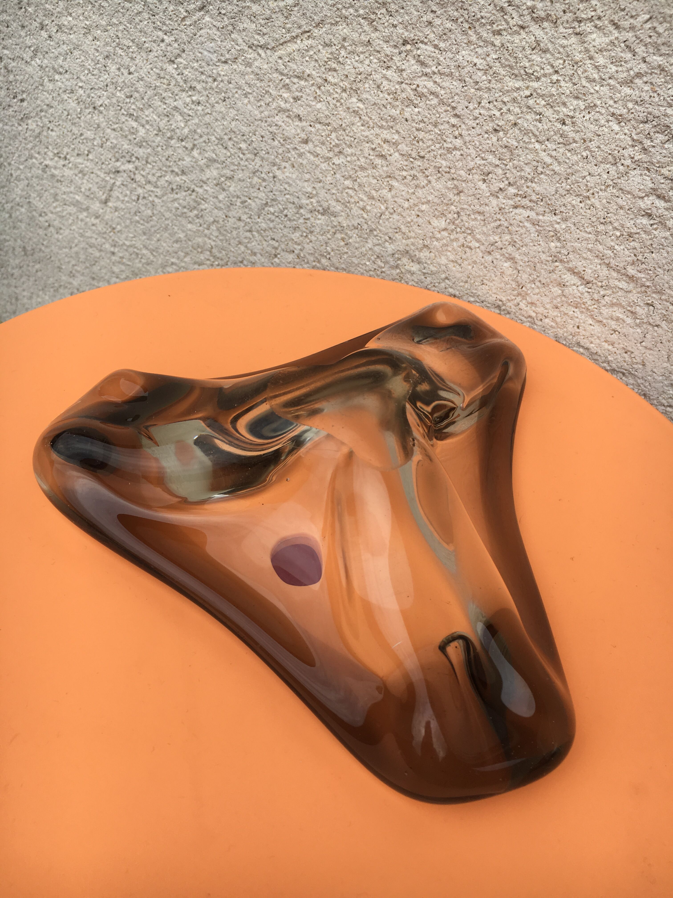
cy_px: 449
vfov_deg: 61.7
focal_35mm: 29
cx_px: 336
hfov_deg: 48.2
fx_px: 752
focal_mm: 4.15
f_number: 2.2
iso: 25
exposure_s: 1/466
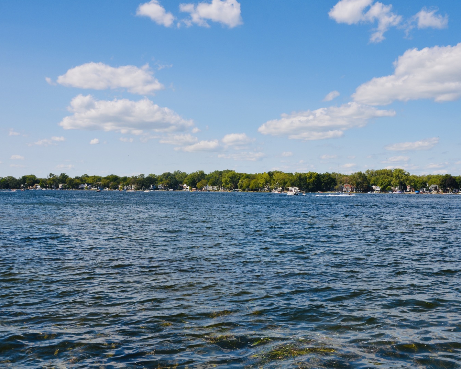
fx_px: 559
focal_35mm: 41
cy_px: 184
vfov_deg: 36.5
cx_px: 257
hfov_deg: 44.7
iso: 200
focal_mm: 24
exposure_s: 1/400
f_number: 10
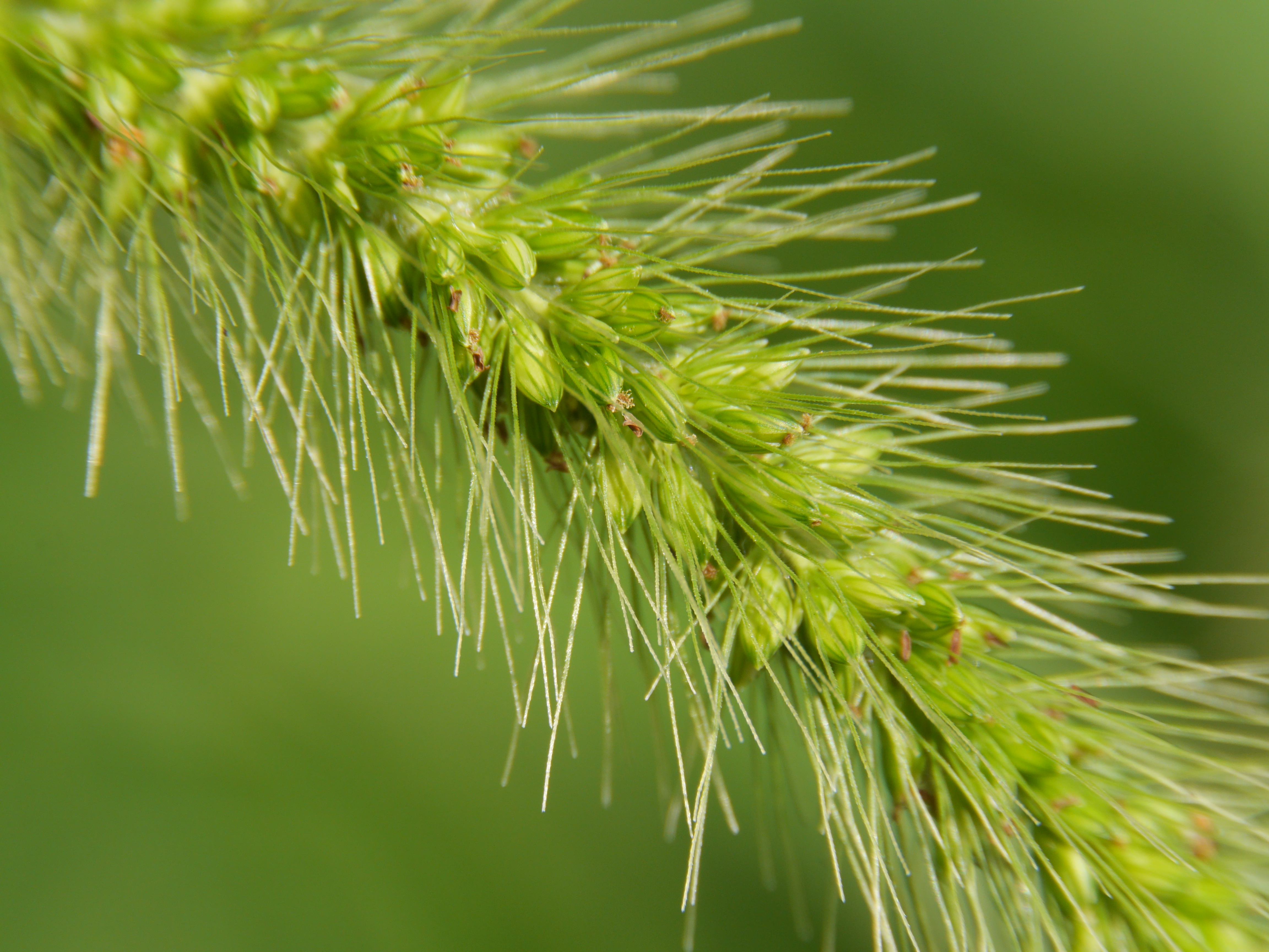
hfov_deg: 7.1
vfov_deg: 5.3
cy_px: 476
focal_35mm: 280
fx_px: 10265
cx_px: 634
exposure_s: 1/200
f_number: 8
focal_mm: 140
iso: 400
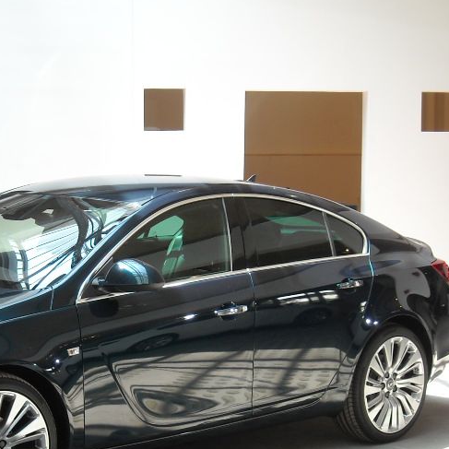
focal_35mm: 91
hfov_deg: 18.7
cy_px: 319
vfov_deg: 19.0
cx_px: 39
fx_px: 1335
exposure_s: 1/52
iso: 67
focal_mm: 7.92
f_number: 3.2
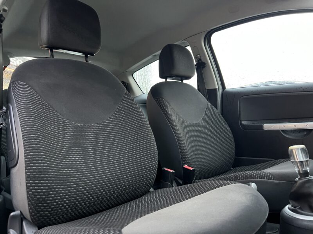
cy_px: 117
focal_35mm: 26
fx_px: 235
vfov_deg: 53.1
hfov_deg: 67.3
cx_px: 156
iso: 640
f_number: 1.5
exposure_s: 1/33
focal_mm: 5.7
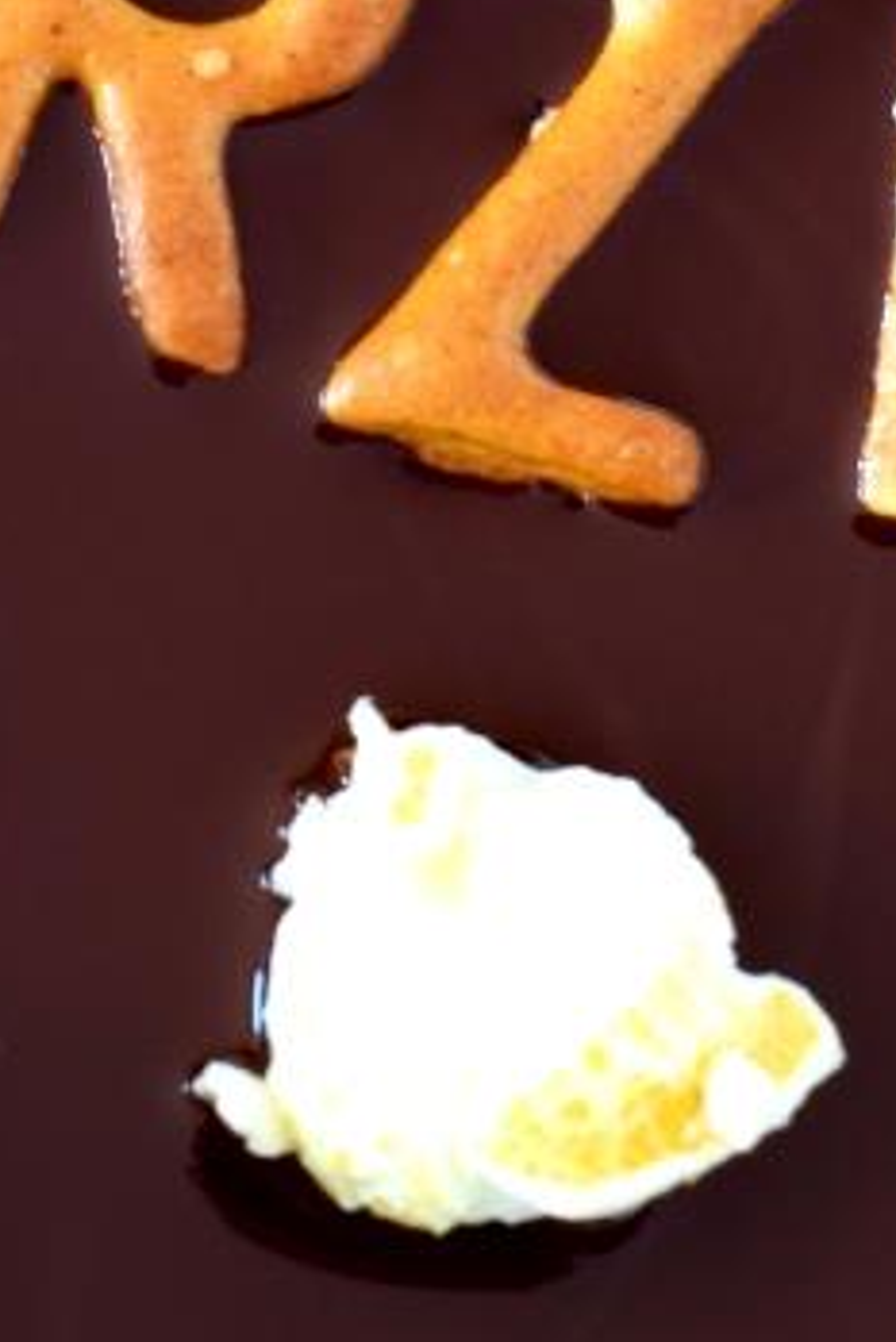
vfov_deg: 9.3
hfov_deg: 6.2
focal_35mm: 220
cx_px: 163
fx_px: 8205
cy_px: -162
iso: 160
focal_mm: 50
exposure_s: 1/10
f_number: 7.1
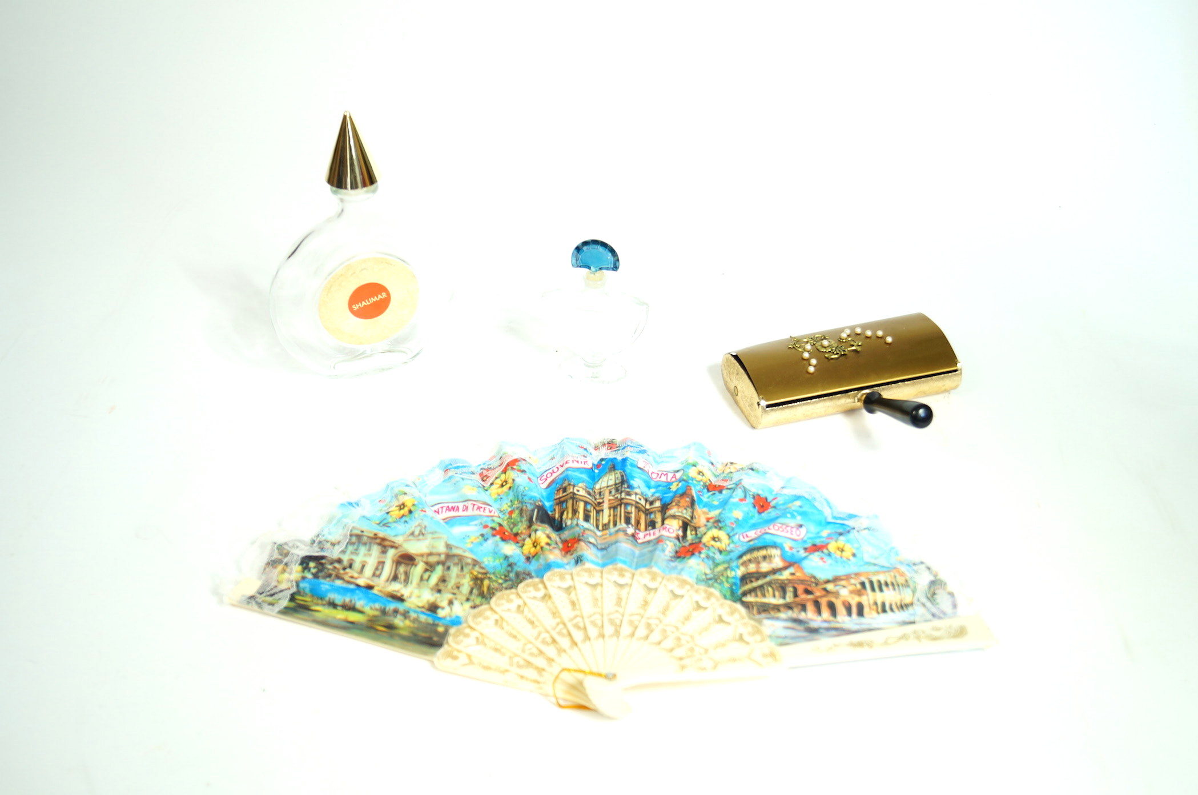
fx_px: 1296
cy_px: 398
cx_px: 599
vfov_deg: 34.1
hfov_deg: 49.6
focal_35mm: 39
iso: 100
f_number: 4
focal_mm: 26
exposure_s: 1/8
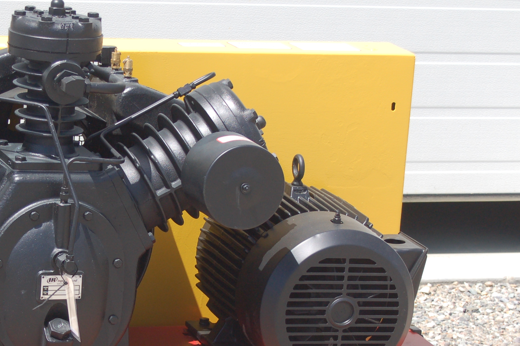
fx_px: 2468
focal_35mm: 171
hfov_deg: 12.0
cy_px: 231
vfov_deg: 8.0
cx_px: 129
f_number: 7.1
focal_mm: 66
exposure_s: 1/640
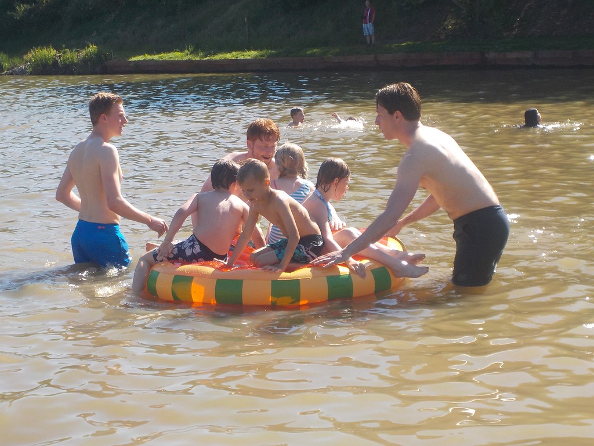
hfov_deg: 27.4
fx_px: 1218
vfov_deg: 20.7
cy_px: 223
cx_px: 297
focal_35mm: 71
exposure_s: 1/320
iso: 125
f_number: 5.3
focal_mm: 9.7
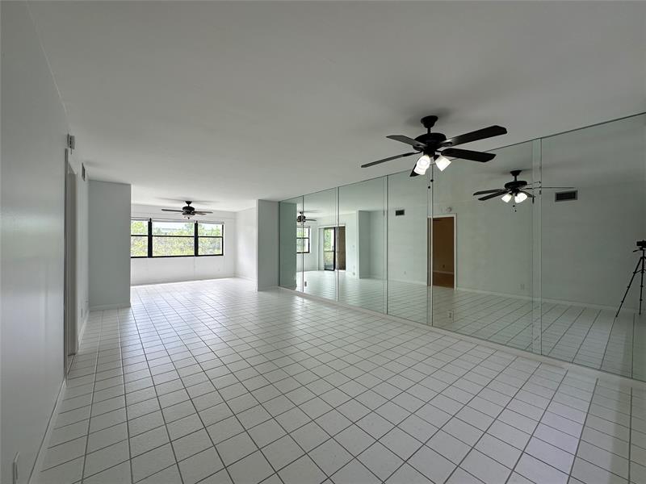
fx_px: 261
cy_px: 242
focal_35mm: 14
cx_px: 323
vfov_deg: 85.7
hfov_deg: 102.1
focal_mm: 2.22
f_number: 2.2
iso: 40
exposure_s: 1/221
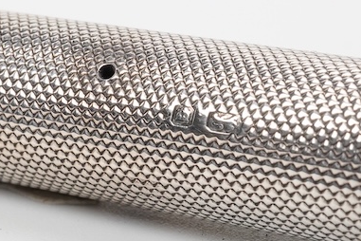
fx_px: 1334
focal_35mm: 133
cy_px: 173
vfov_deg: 10.3
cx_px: 187
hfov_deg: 15.4
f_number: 22
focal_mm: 30
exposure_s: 1/100
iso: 640
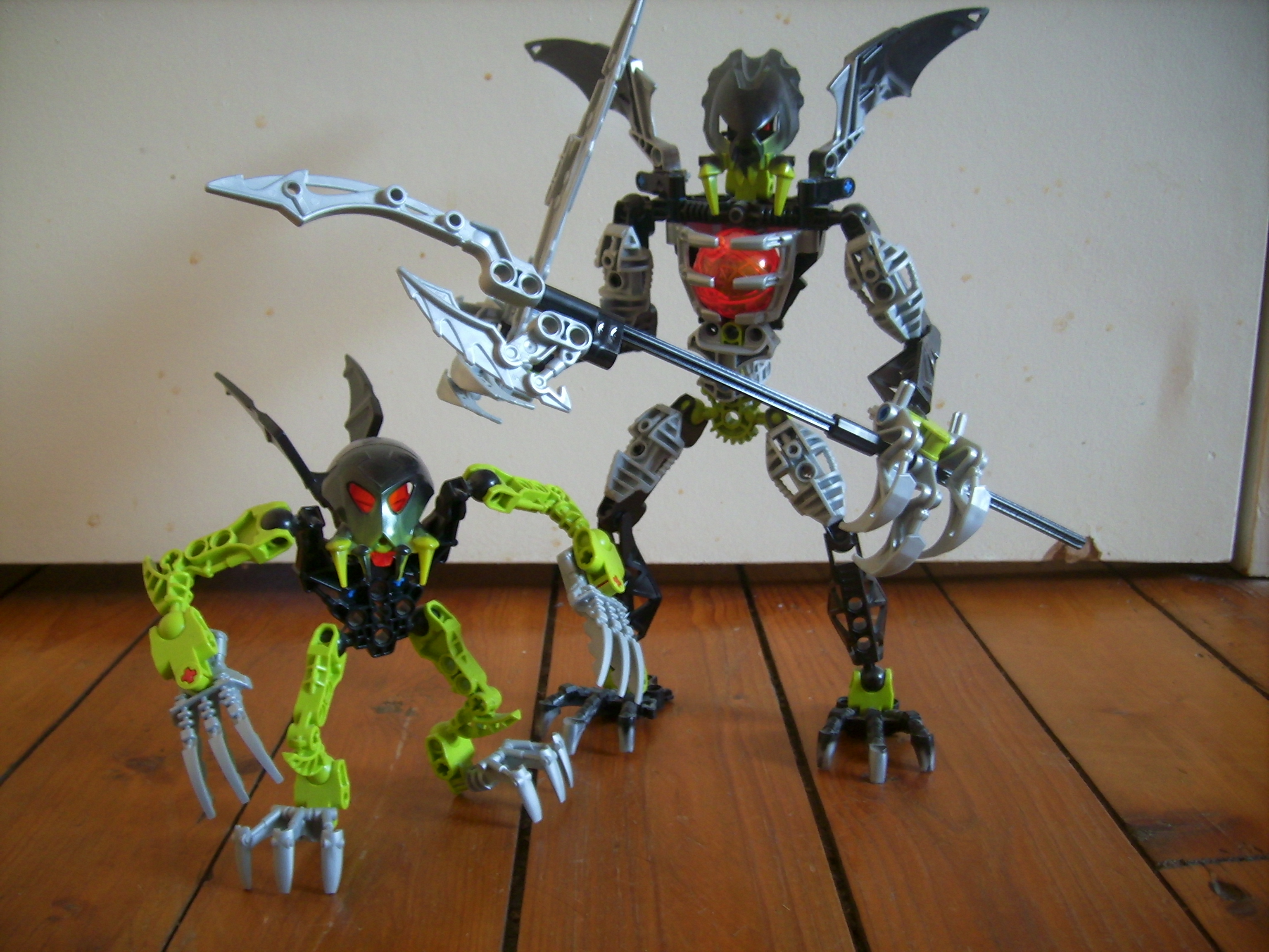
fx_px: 1173
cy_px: 476
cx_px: 634
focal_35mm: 32
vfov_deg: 44.2
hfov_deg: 56.8
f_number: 2.8
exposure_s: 1/4
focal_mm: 5.99
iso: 50
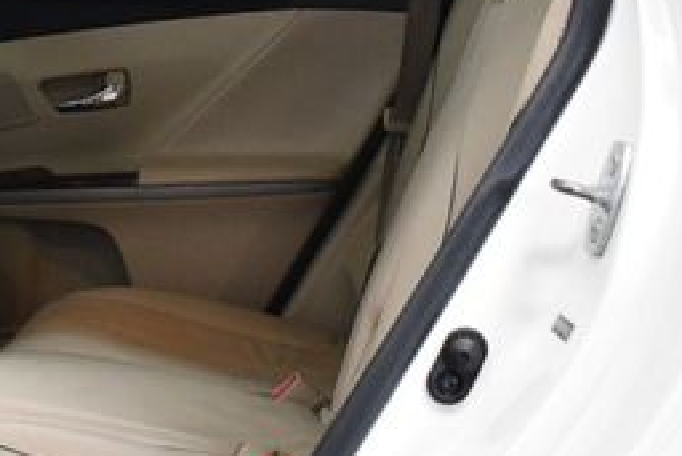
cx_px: -48
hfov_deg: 21.6
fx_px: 1706
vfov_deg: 15.2
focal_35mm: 90
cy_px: 147
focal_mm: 18
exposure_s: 1/125
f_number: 3.5
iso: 1800
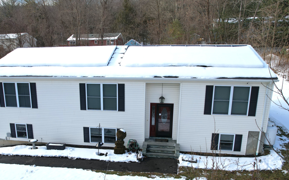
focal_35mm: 28
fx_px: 221
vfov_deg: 44.0
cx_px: 123
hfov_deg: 66.1
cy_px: 118
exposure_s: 1/1250
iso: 100
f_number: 2.8
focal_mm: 8.38
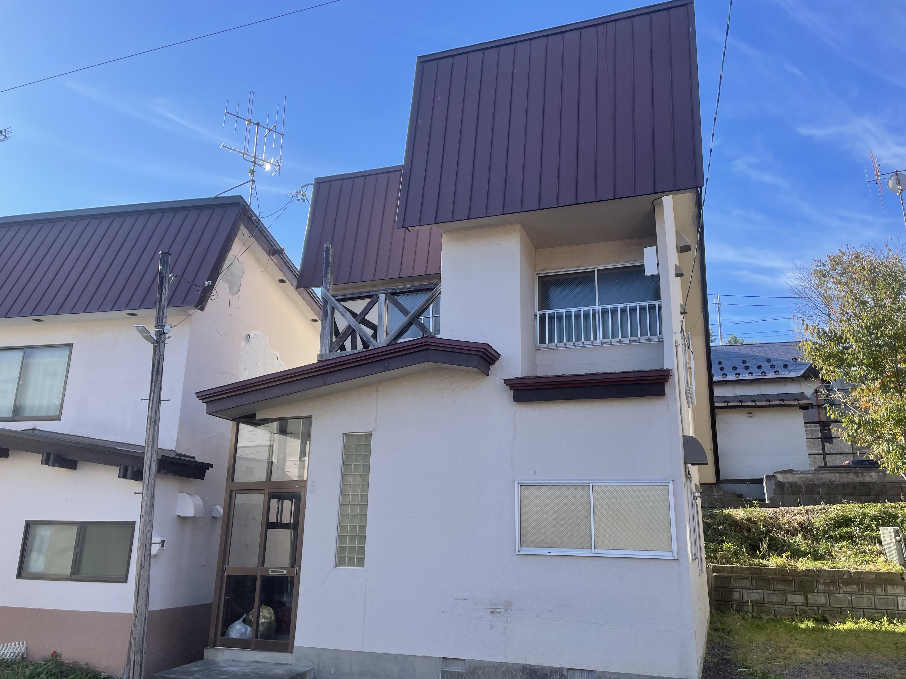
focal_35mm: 27
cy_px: 346
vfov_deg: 51.3
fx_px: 707
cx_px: 467
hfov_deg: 65.3
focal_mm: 4.2
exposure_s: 1/1511
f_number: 1.6
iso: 32
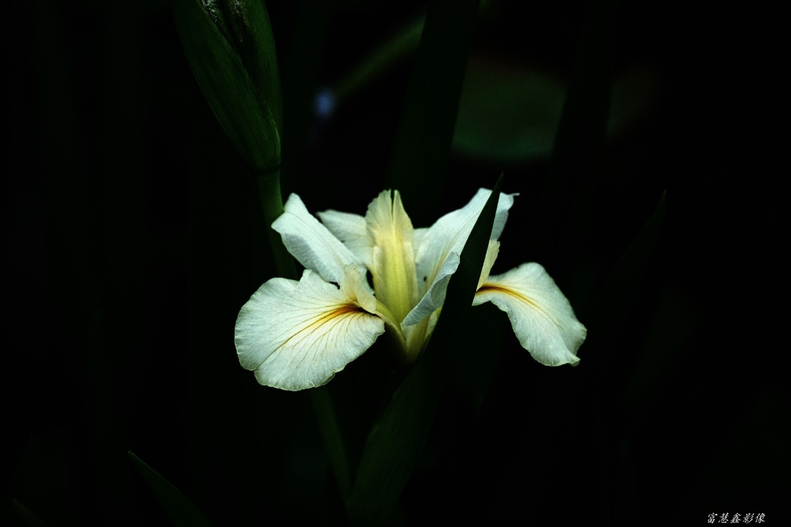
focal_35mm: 200
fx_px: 4394
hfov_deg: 10.3
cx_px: 396
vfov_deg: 6.9
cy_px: 264
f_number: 5.6
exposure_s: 1/400
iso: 200
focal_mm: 200
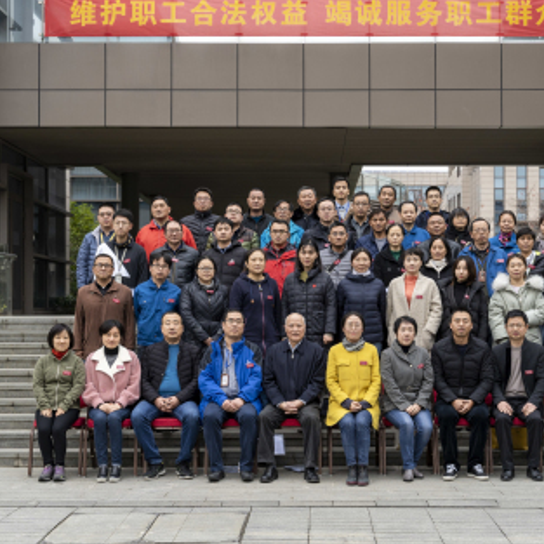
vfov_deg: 29.6
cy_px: 271
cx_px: 322
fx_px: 1031
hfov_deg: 29.5
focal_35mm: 58
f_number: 7.1
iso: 500
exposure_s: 1/80
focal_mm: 45
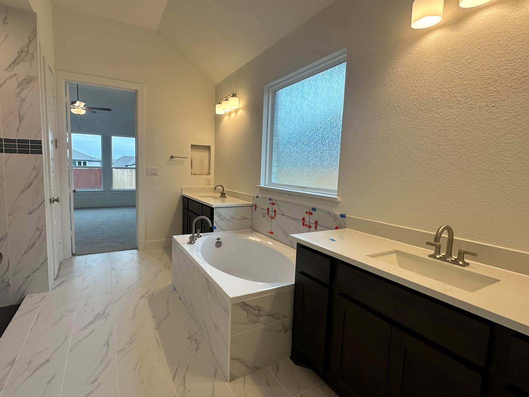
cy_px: 193
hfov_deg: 90.7
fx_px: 260
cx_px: 237
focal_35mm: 17
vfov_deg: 74.7
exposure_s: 1/120
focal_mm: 2.22
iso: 64
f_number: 2.2
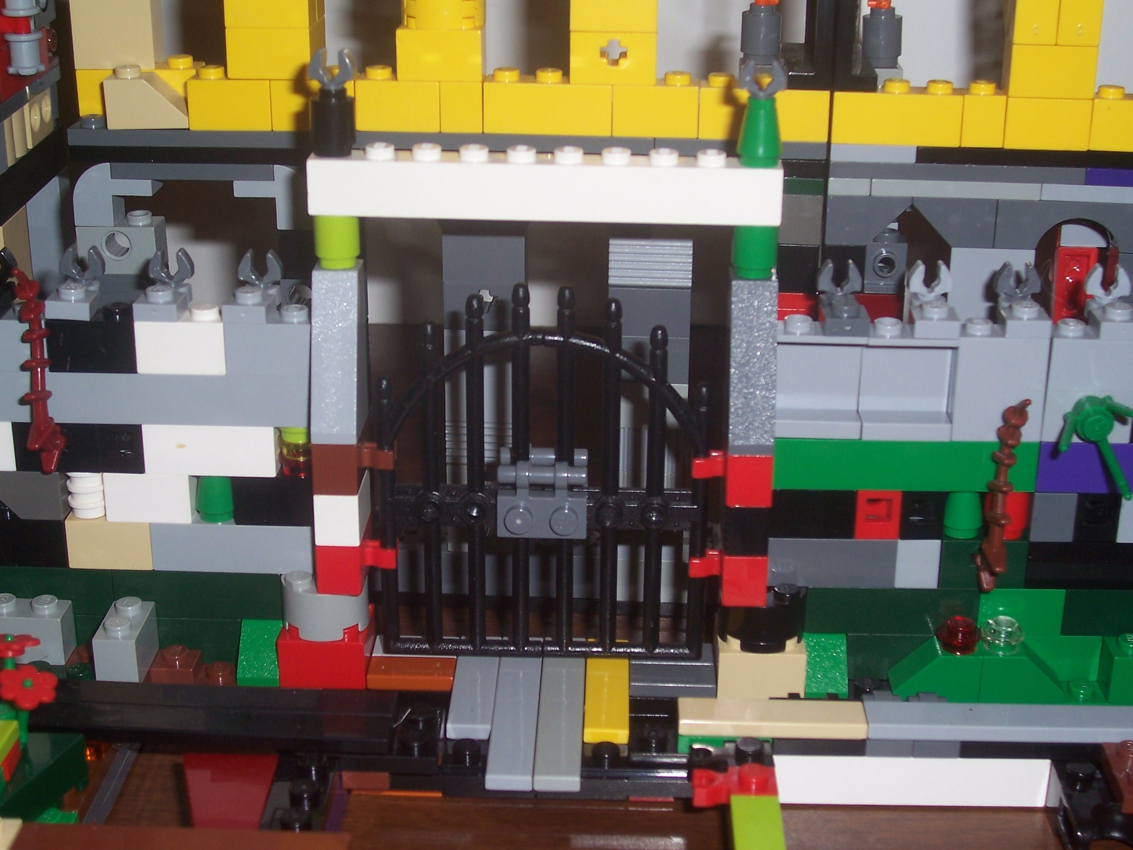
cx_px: 566
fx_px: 1735
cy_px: 425
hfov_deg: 36.2
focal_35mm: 53
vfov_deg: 27.5
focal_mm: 8.6
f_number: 3.4
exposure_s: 1/60
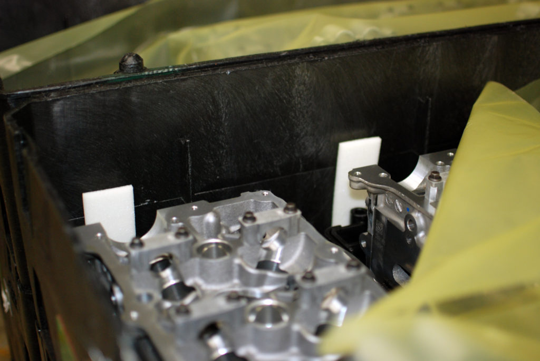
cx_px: 270
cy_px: 180
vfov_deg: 25.8
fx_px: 788
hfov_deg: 37.8
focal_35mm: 52
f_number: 1.8
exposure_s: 1/60
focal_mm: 35
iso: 400
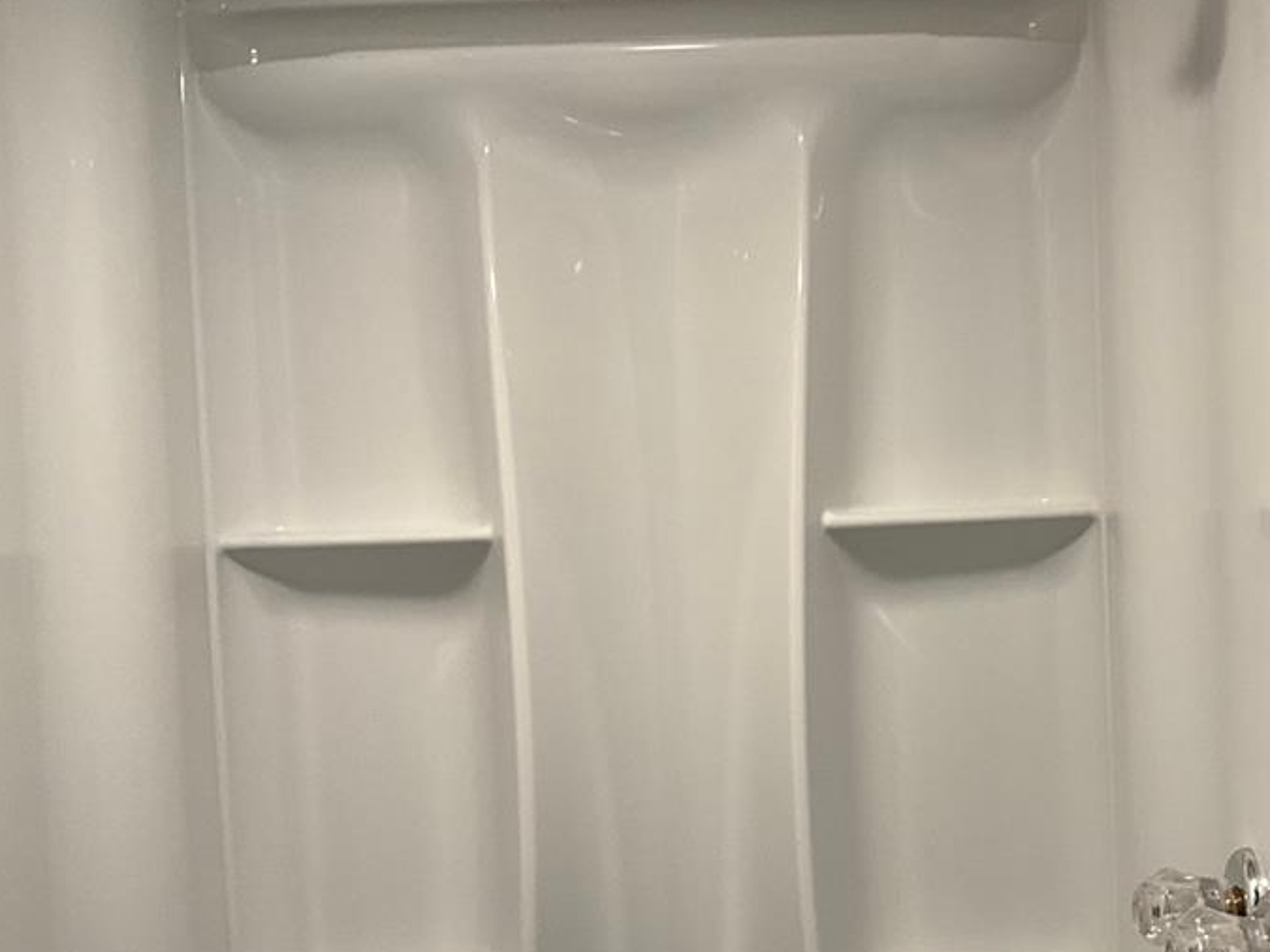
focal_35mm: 44
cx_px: 909
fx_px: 1614
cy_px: 588
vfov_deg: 32.7
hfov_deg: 42.0
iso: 50
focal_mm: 3
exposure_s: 1/60
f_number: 1.8
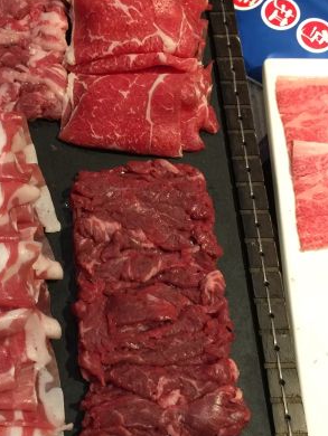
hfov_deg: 27.7
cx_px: 90
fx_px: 656
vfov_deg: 36.7
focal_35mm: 52
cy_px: 259
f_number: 2.2
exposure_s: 1/17
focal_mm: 4.15
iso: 100
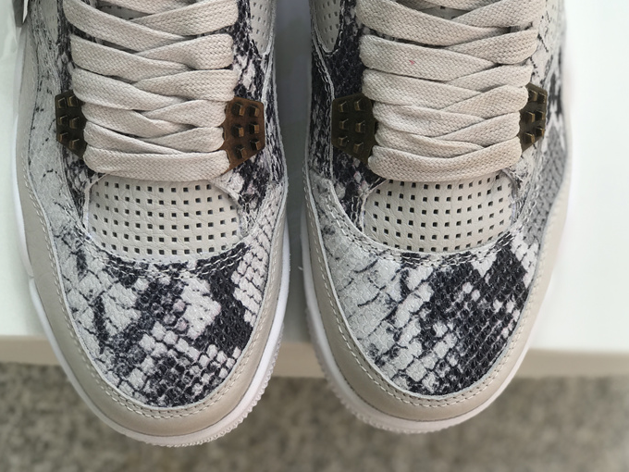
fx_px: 1127
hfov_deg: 31.2
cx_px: 303
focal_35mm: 62
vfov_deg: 23.6
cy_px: 225
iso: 20
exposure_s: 1/167
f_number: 2.8
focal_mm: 6.6
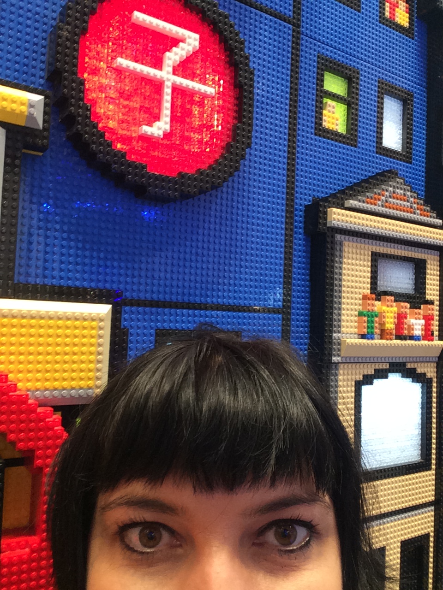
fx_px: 529
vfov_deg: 58.4
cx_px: 222
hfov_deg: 45.4
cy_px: 295
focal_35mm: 31
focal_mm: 2.15
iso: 100
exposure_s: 1/33
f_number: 2.4
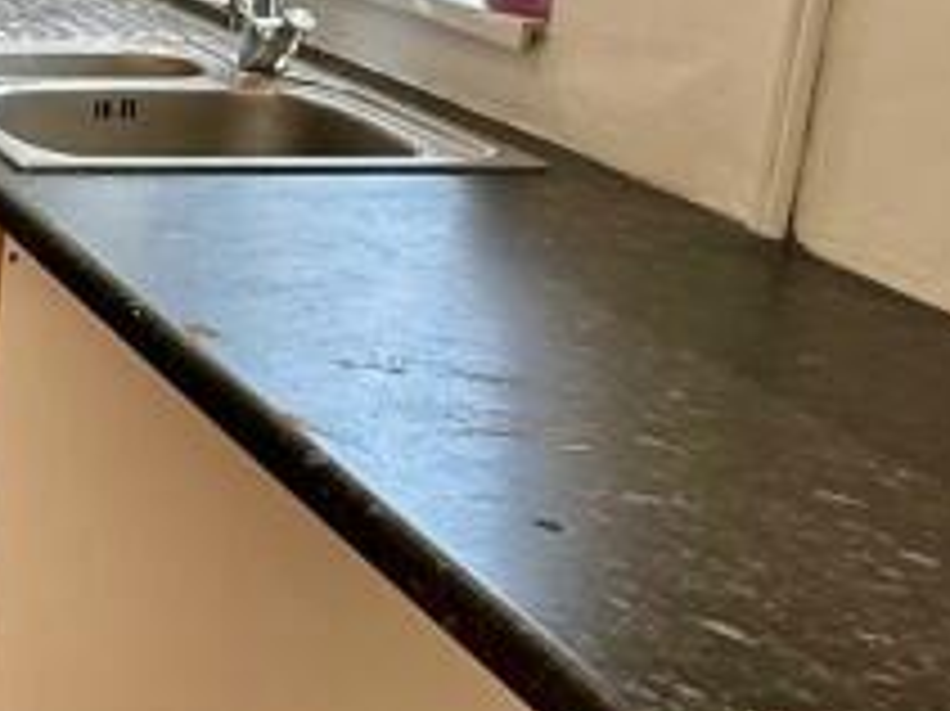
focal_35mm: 68
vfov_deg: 21.1
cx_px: -608
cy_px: 58
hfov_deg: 21.8
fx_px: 1865
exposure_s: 1/99
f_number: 2.2
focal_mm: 2.22
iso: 80
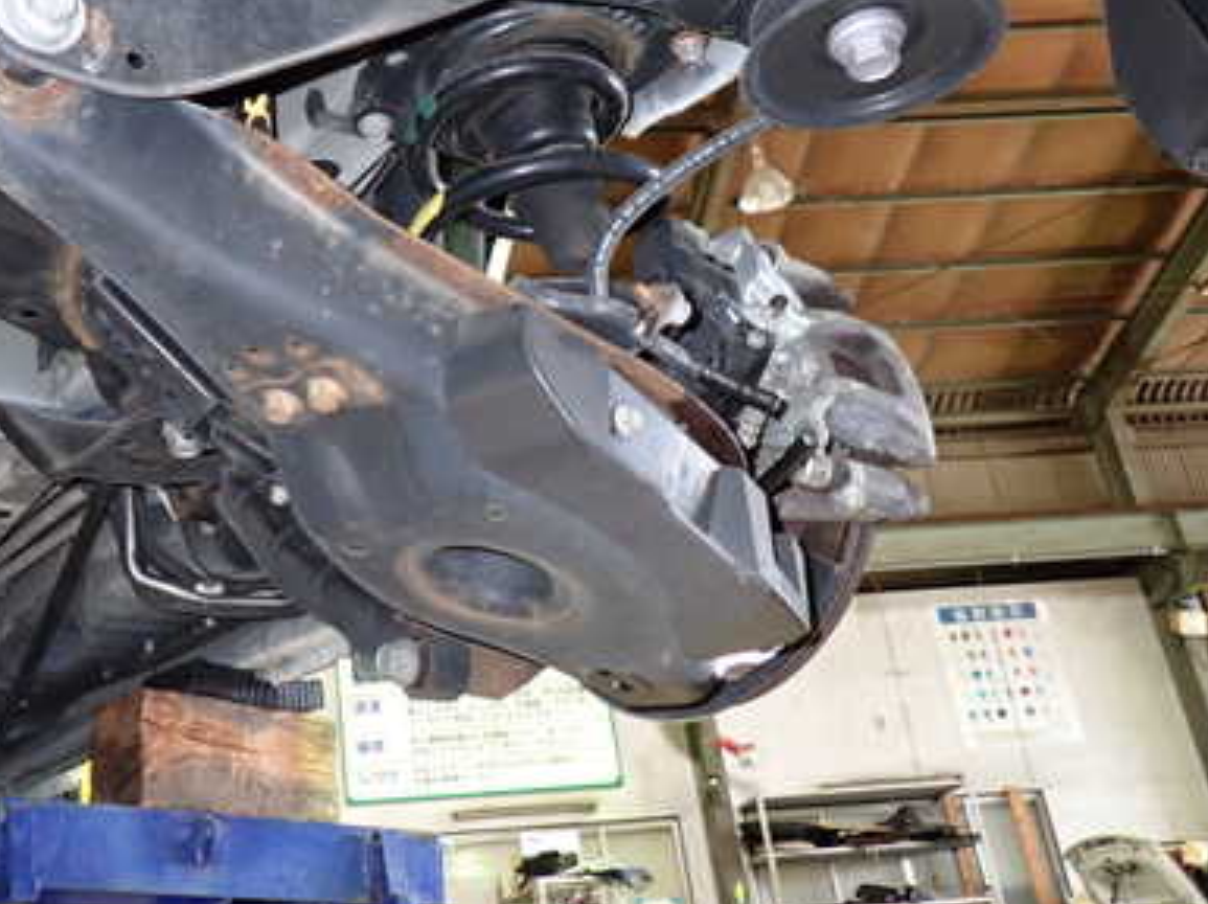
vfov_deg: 36.6
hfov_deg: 46.4
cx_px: 320
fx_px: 1360
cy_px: 348
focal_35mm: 39
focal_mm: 4.5
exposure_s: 1/30
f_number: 2
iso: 320
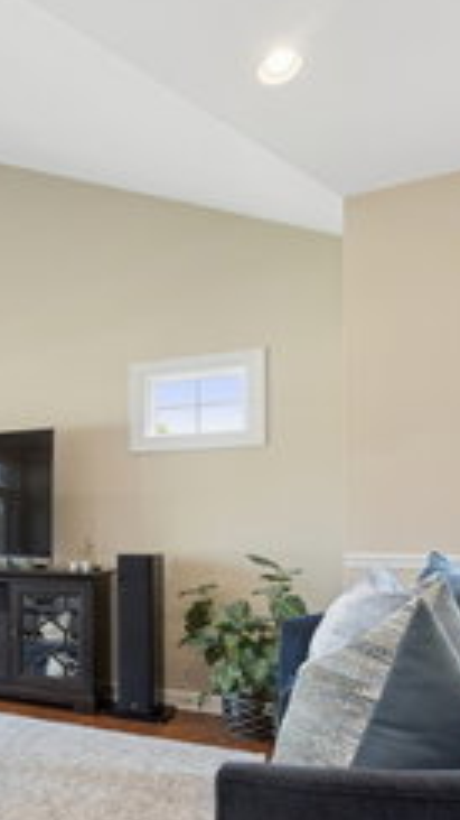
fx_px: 717
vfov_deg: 58.7
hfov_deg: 28.9
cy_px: 514
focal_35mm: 33
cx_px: -141
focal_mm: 16
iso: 200
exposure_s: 1/15
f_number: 9.5
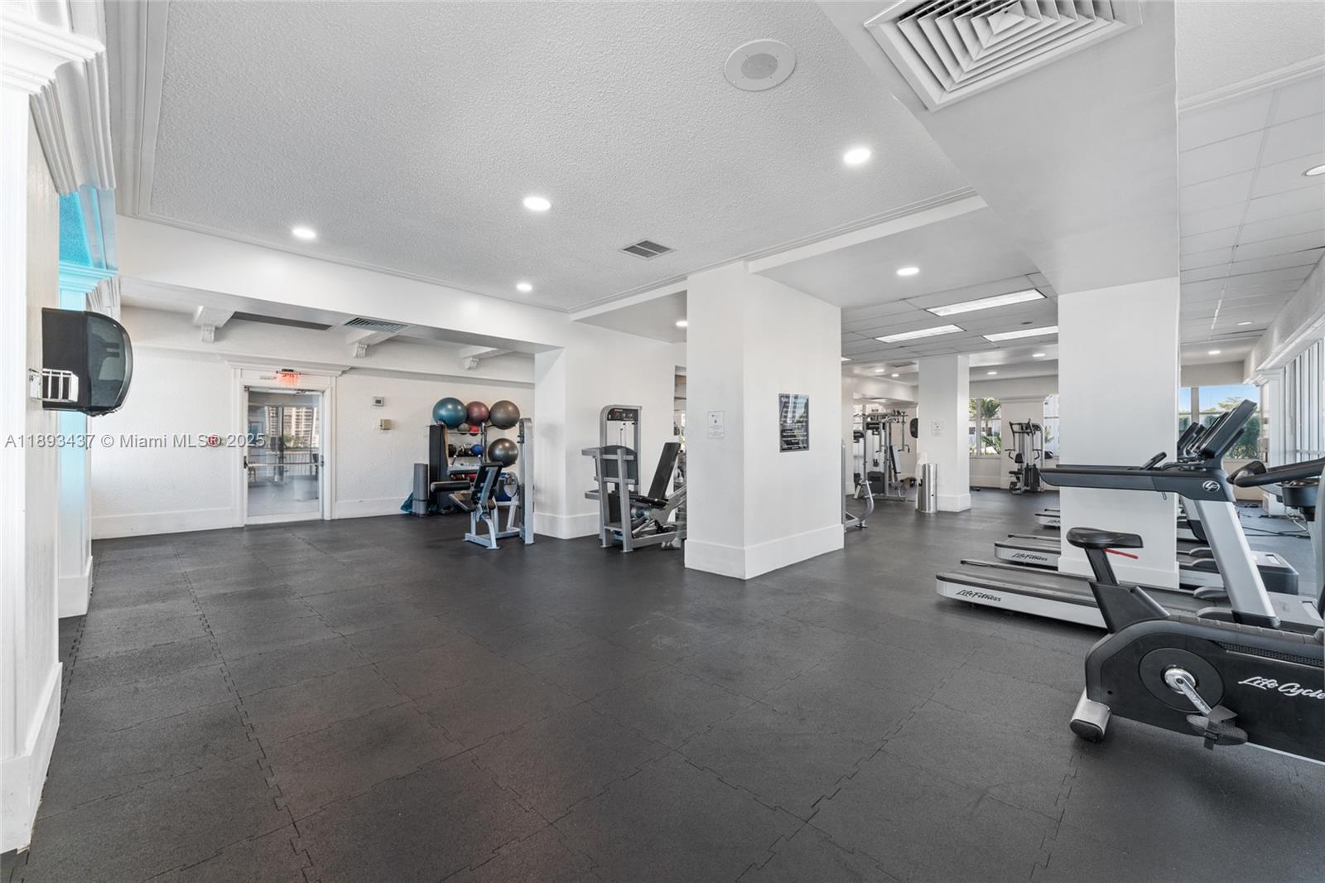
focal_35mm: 14
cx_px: 662
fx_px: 515
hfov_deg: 104.3
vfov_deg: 81.2
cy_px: 442
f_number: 9
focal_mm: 14
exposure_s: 1/8
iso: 1250
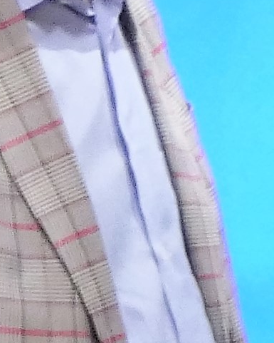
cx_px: 684
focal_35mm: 331
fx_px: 3354
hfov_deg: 4.6
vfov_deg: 5.7
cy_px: 788
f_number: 3.1
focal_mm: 11.3
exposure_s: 1/80
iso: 1250
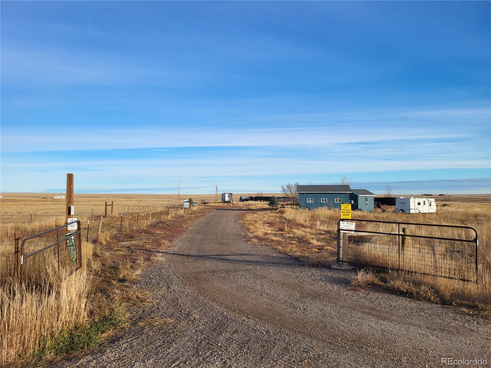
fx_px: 369
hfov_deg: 67.3
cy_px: 184
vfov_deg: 53.1
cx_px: 246
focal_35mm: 26
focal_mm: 5.4
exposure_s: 1/1695
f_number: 1.8
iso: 40
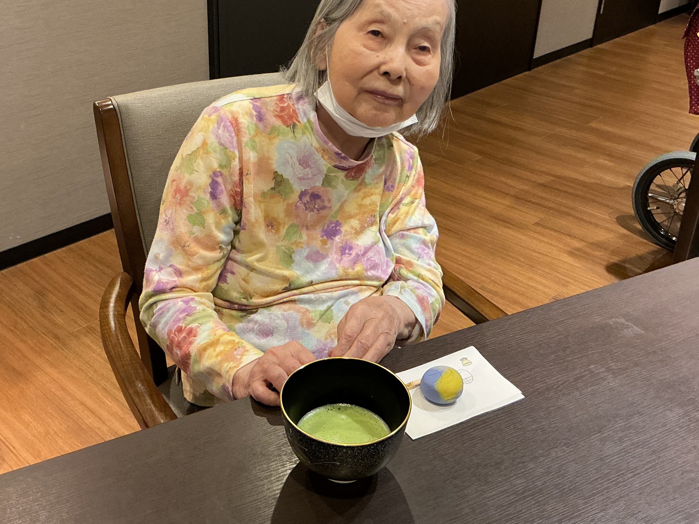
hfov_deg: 45.7
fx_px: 828
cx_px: 306
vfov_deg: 34.9
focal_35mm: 41
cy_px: 186
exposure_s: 1/60
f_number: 1.8
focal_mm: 3
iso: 200
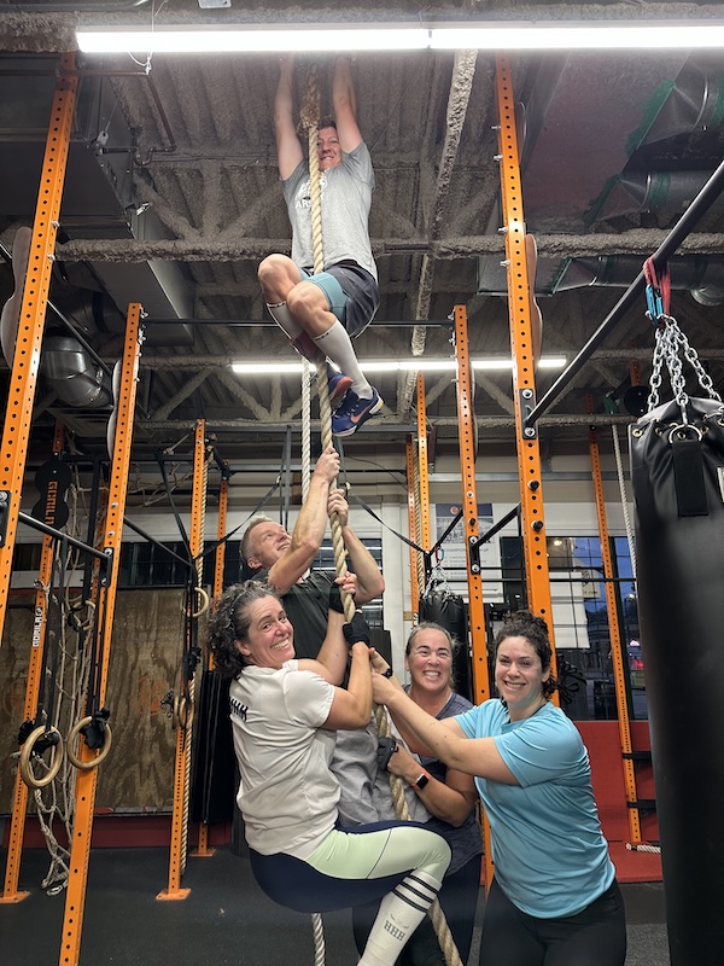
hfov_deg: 56.8
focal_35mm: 24
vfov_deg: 71.6
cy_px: 483
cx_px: 362
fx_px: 669
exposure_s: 1/60
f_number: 1.78
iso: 200
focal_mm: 6.86
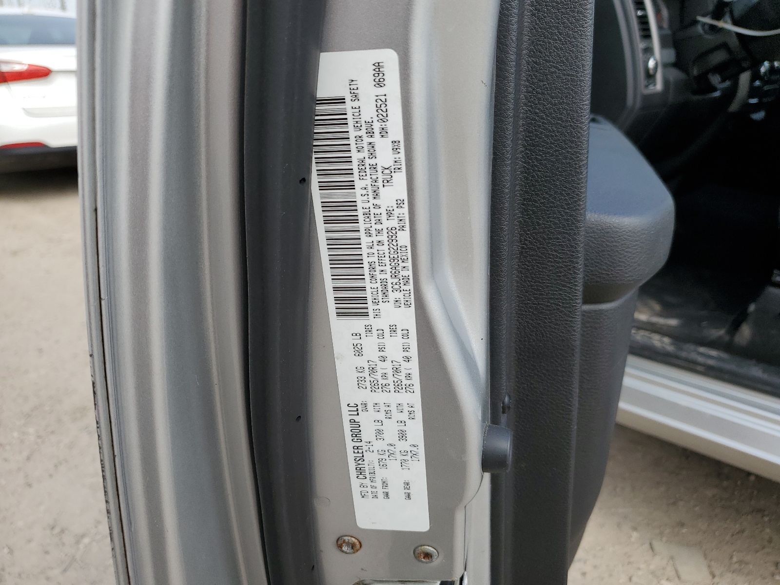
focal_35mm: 26
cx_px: 390
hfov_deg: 67.3
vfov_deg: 53.1
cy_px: 292
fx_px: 586
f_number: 1.5
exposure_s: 1/1250
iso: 50
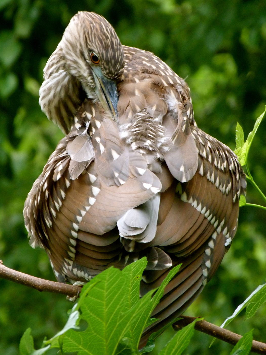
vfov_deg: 3.8
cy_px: 157
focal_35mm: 528
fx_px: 5411
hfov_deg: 2.8
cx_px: 127
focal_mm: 82.7
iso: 400
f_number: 4.4
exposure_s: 1/200
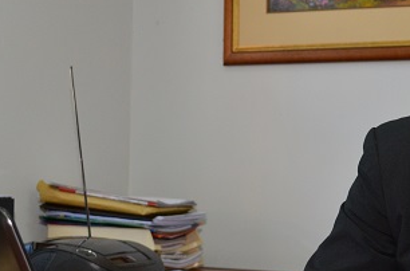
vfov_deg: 15.2
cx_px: 371
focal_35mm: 89
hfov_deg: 22.4
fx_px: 1010
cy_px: 189
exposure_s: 1/100
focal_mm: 24
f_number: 5
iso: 800
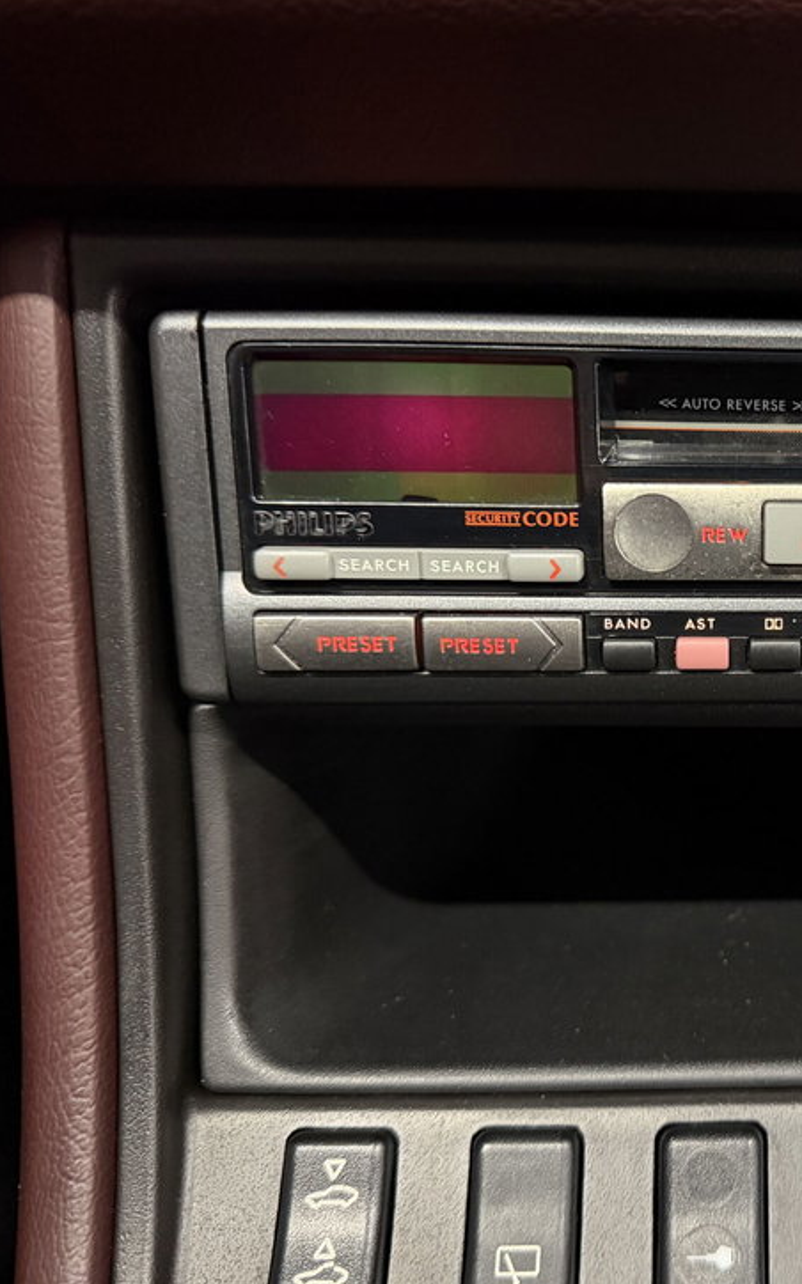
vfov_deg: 54.0
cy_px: 663
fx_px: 1260
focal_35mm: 36
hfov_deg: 32.4
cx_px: 806
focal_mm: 6.76
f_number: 1.78
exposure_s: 1/25
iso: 800
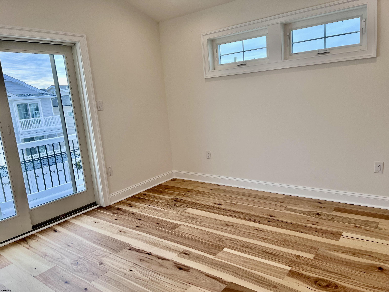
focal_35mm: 26
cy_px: 146
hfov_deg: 67.3
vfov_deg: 53.1
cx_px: 194
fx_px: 292
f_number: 1.5
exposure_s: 1/274
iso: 50
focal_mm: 5.7
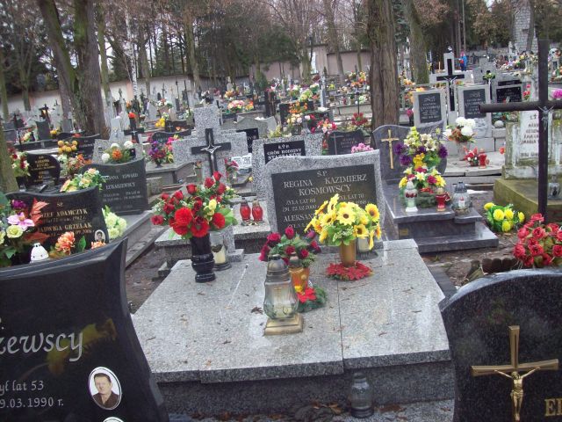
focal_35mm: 36
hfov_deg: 51.4
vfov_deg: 39.7
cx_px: 281
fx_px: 584
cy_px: 211
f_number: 2.7
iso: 80
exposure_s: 1/95.6
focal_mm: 6
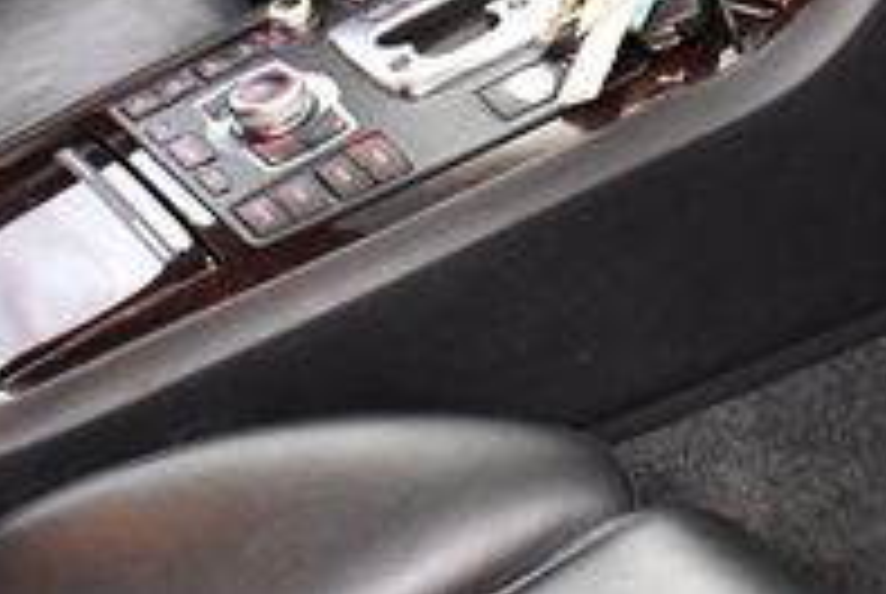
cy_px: -360
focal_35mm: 117
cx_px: 922
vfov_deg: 11.2
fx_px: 2884
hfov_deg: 17.0
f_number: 3.5
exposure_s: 1/100
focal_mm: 18
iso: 3200
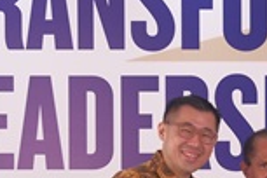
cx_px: 340
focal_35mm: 127
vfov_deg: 10.6
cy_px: 220
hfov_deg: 15.4
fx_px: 942
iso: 1000
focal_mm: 25.7
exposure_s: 1/250
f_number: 4
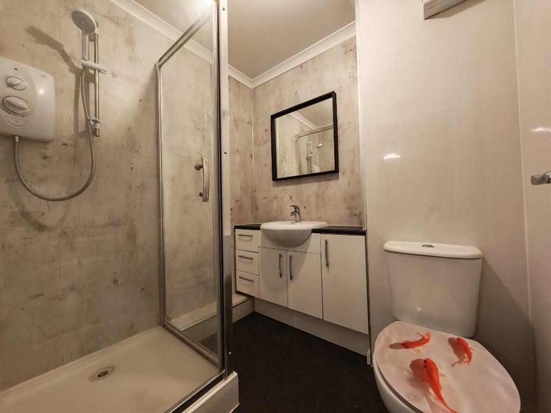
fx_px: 191
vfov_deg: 94.5
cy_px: 206
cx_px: 276
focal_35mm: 12
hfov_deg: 110.5
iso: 400
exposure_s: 1/25
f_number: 2
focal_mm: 1.82
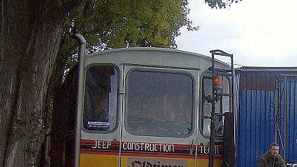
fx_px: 748
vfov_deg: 12.6
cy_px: 160
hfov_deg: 21.9
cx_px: 270
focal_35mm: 95
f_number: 4.7
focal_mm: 6
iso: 100
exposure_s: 1/234
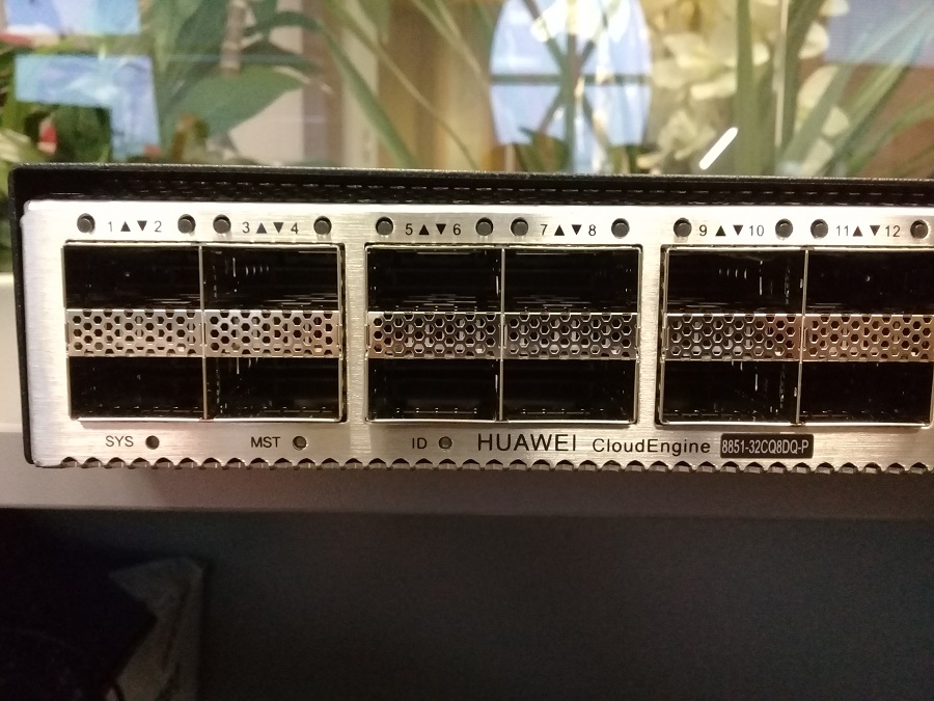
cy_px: 350
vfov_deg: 45.4
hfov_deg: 58.4
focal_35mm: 31
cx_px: 467
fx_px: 836
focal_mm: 3.3
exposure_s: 1/17
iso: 500
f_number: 2.2
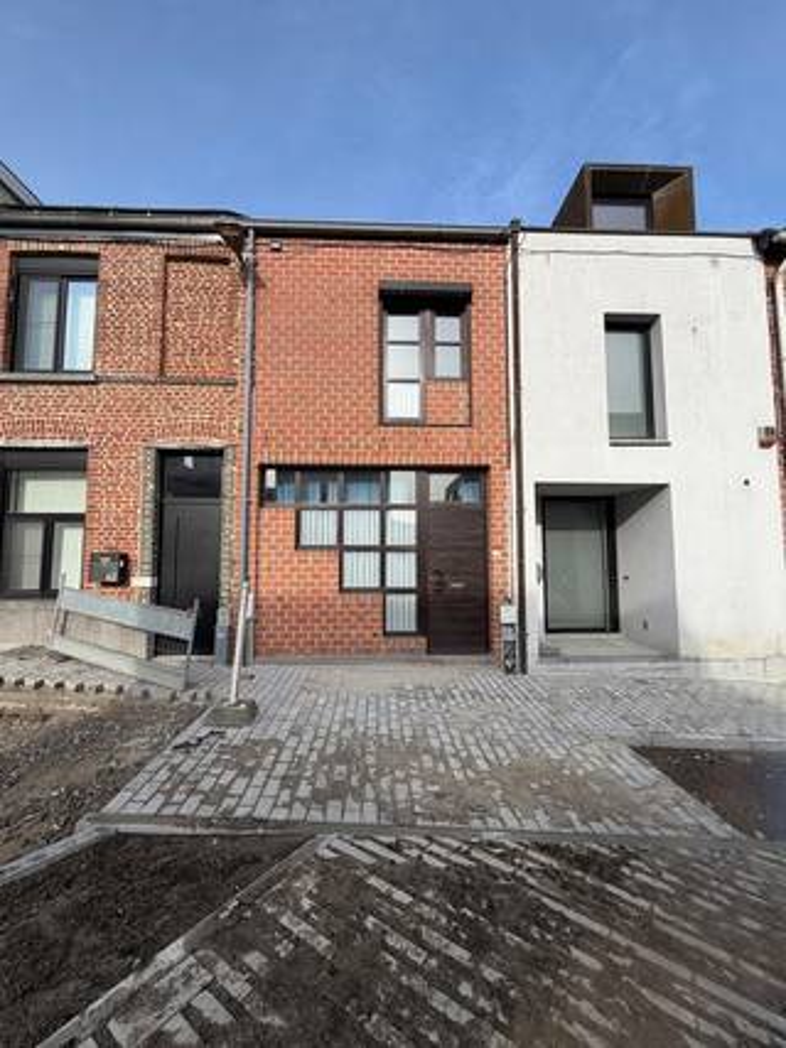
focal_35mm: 14
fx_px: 424
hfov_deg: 85.6
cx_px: 393
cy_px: 524
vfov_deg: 102.1
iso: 40
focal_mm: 2.22
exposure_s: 1/760
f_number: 2.2
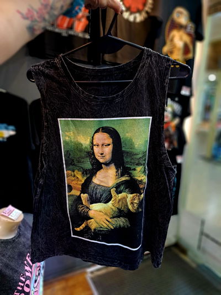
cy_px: 148
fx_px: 204
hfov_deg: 56.8
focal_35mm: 24
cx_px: 110
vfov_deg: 71.6
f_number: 1.8
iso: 250
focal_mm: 5.23
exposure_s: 1/50
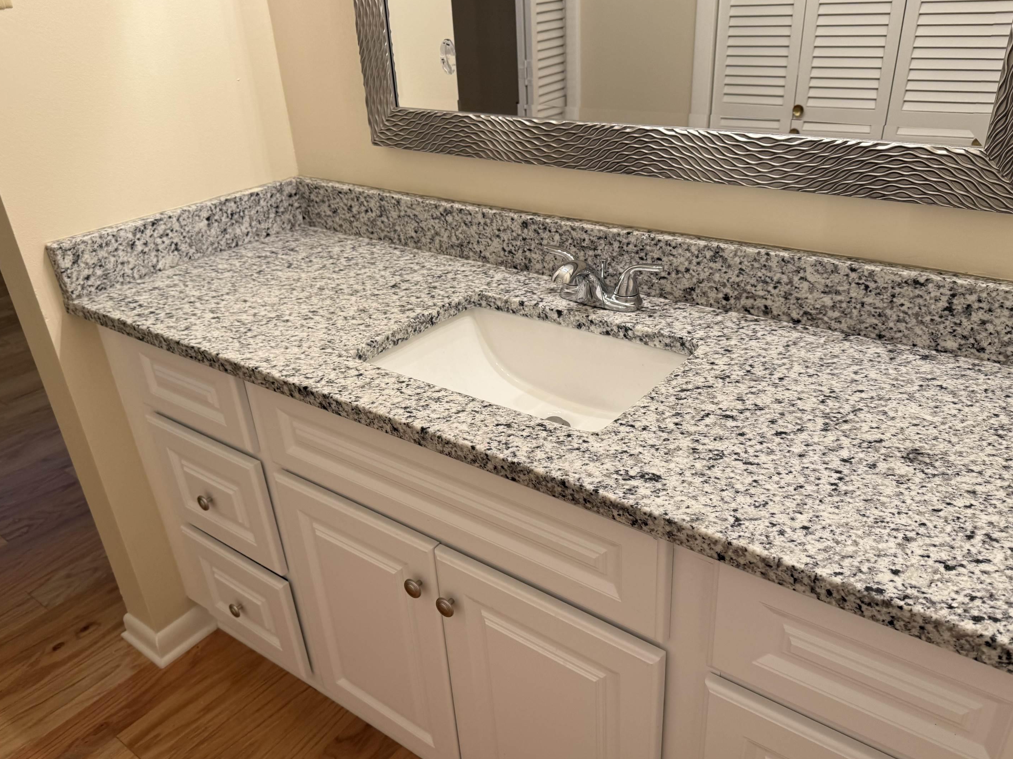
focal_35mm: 26
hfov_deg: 67.3
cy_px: 400
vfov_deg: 53.0
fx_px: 761
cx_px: 516
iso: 80
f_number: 1.78
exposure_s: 1/120
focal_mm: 6.76
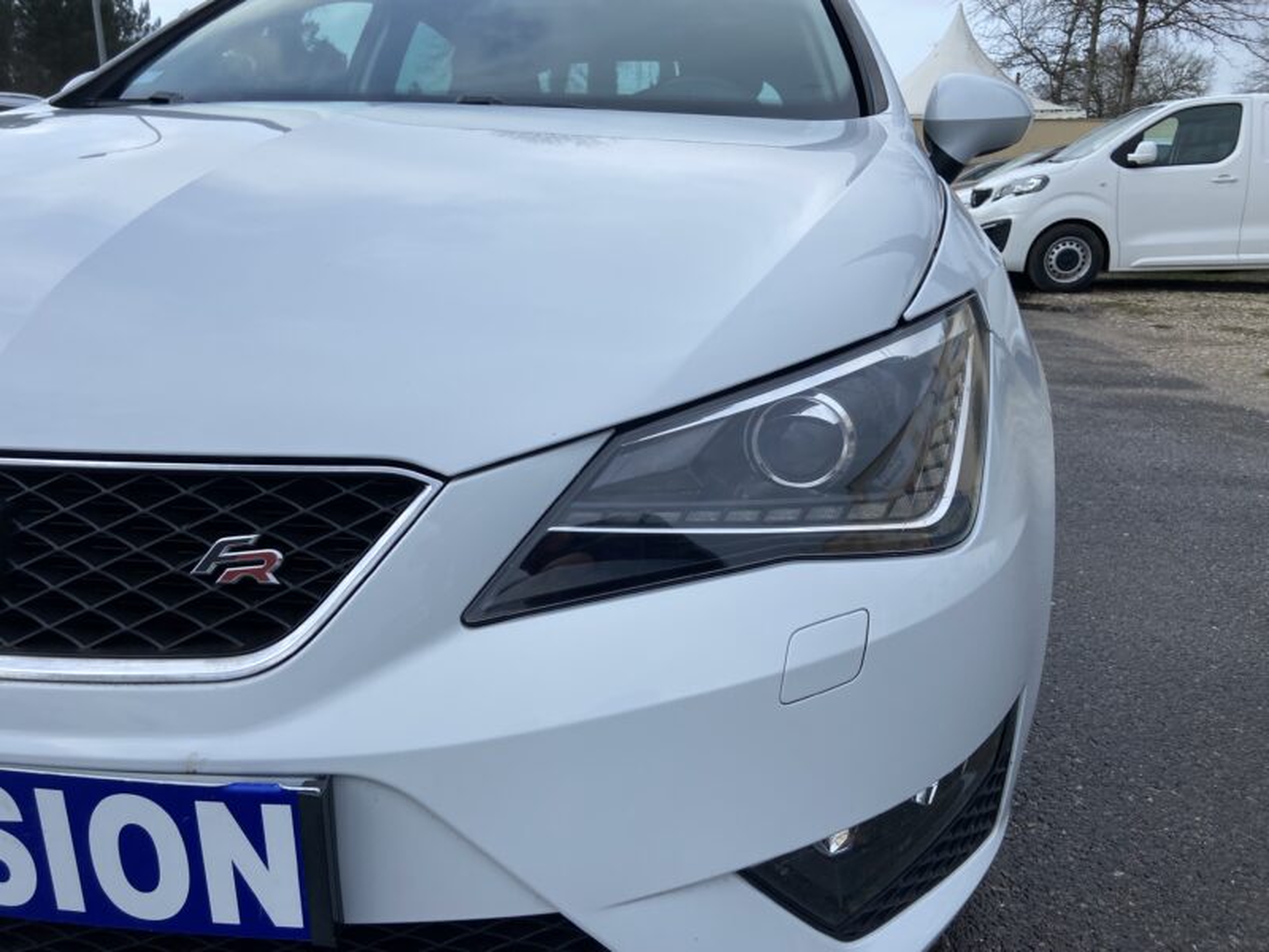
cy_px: 476
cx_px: 634
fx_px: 953
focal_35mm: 26
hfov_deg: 67.3
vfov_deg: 53.1
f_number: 1.8
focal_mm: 4.25
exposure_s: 1/1218
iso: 32
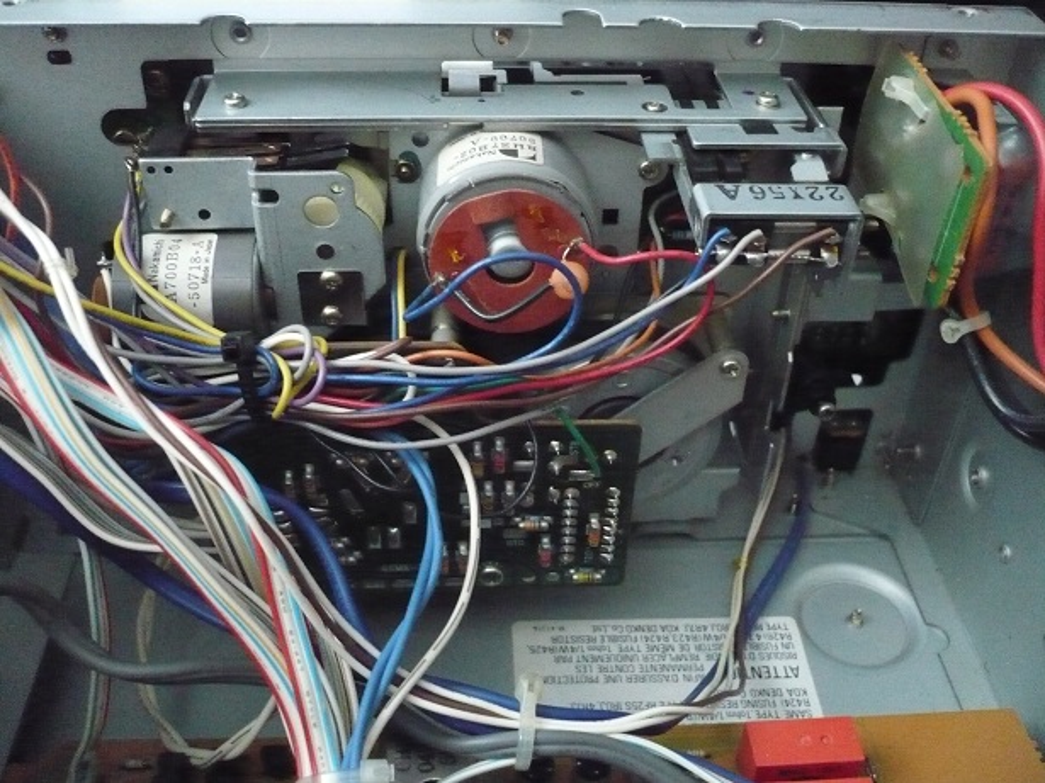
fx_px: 1056
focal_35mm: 35
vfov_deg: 40.7
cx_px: 522
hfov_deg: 52.6
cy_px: 392
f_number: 2.8
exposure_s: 1/25
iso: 1250
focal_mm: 5.8
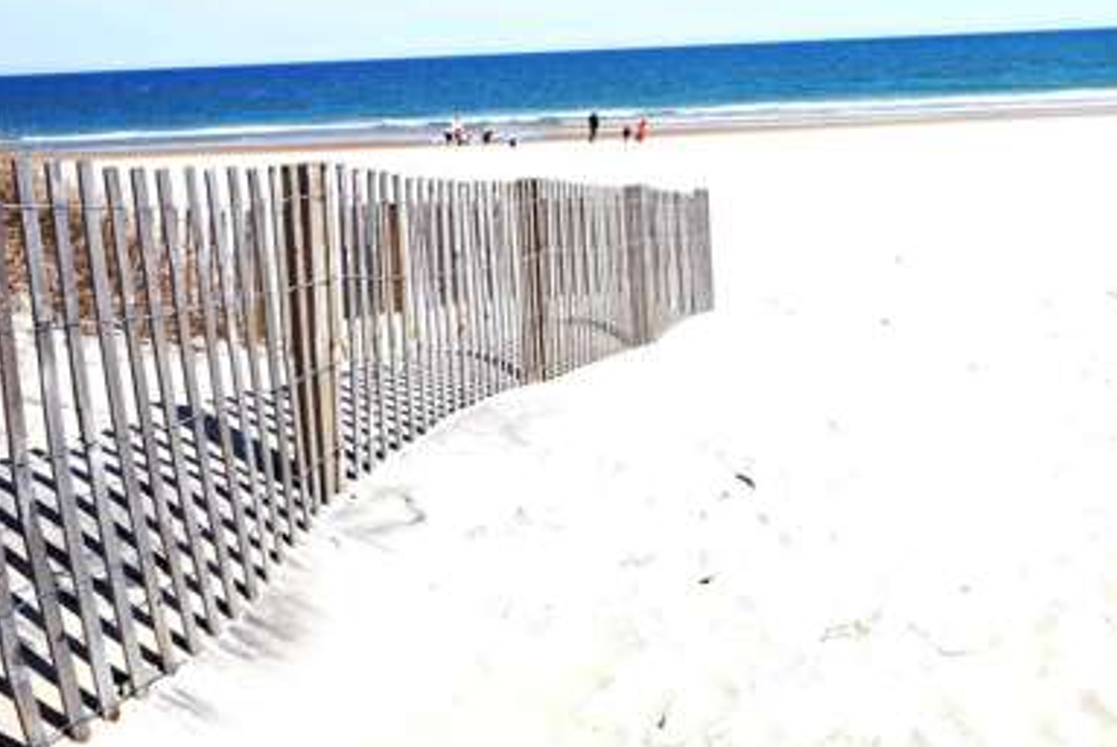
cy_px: 58
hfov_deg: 43.2
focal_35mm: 42
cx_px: 962
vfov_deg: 30.4
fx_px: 1304
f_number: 11
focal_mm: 14
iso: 1000
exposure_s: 1/500
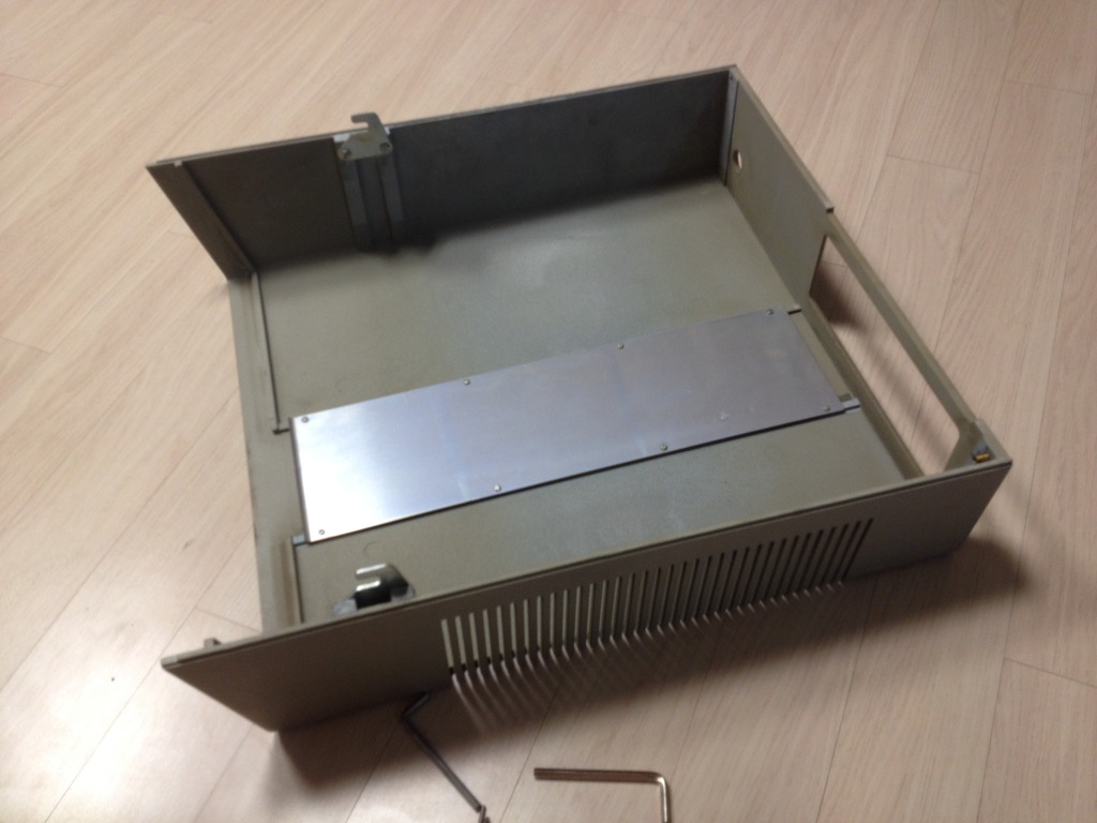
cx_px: 548
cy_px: 412
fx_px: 1109
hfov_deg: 52.6
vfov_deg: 40.7
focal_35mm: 35
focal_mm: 4.28
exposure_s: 1/20
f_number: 2.4
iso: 64
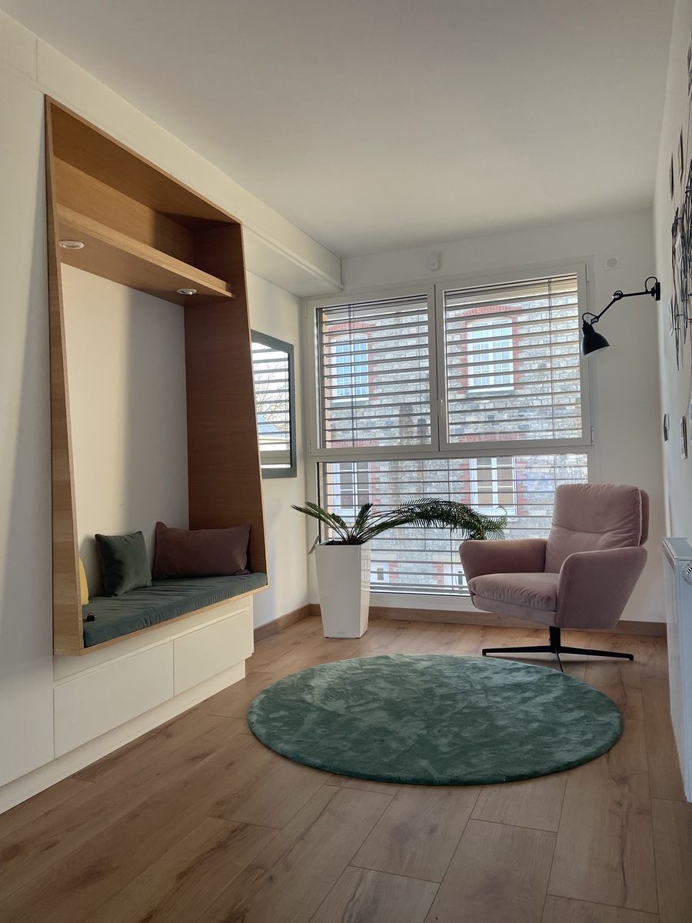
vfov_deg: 67.3
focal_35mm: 26
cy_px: 462
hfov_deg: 53.1
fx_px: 693
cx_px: 346
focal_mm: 4.2
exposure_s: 1/120
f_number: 1.6
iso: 125
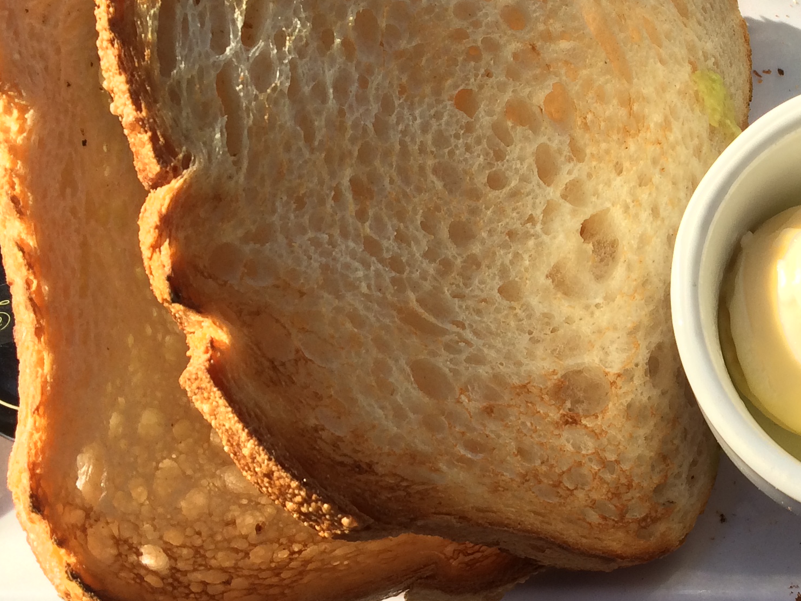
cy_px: 237
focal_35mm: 66
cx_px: 765
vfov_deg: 22.2
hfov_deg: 28.0
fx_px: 1527
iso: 32
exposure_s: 1/892
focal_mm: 4.12
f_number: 2.2
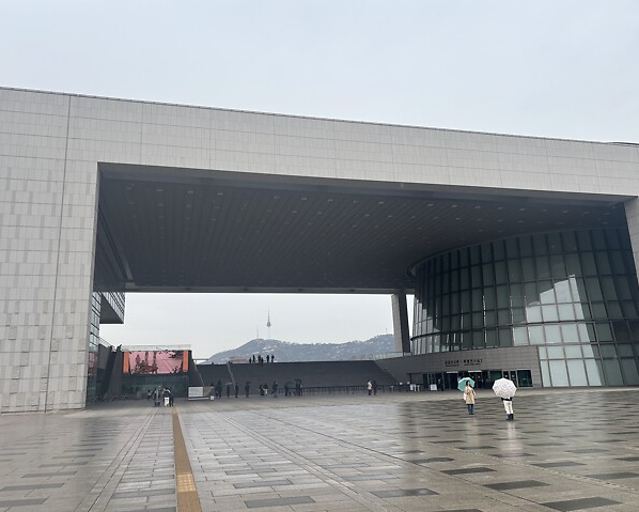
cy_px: 251
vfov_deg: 51.6
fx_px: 530
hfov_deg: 62.2
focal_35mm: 28
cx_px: 303
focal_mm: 5.96
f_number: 1.6
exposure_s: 1/1220
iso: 50
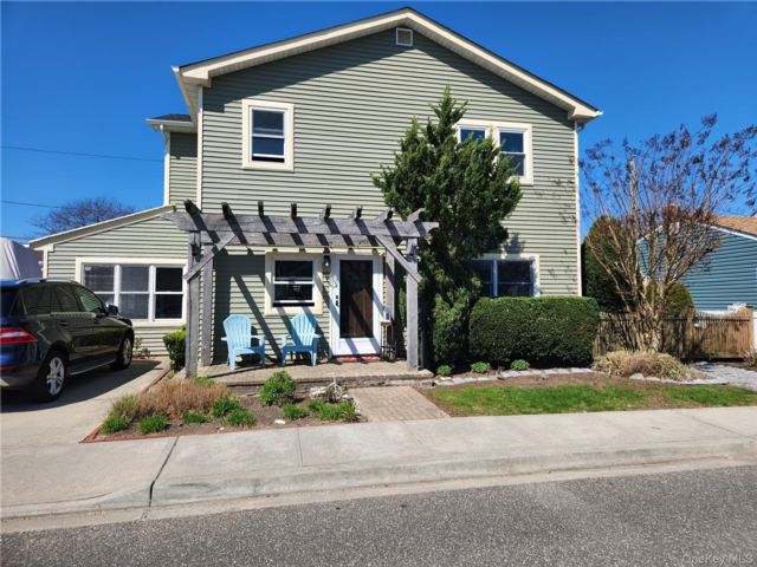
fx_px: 503
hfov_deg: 73.9
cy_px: 284
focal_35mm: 23
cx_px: 378
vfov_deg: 58.9
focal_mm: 5.4
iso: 20
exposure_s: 1/1493
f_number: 1.8
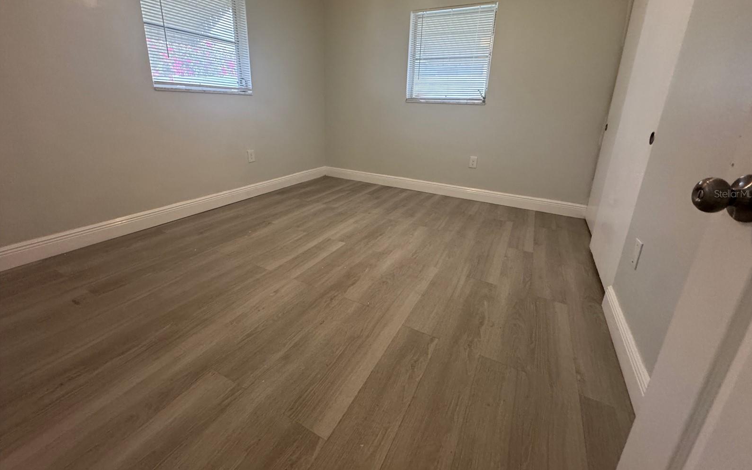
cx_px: 379
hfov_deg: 101.5
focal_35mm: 15
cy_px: 193
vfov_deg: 74.1
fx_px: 307
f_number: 2.2
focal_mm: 2.22
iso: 400
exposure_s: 1/60
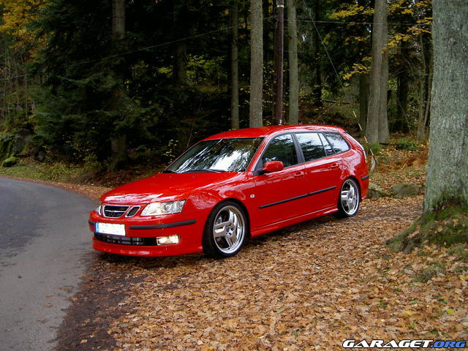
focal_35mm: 39
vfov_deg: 36.8
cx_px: 234
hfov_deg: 47.9
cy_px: 176
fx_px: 527
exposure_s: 1/59.5
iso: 100
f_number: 2.8
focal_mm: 8
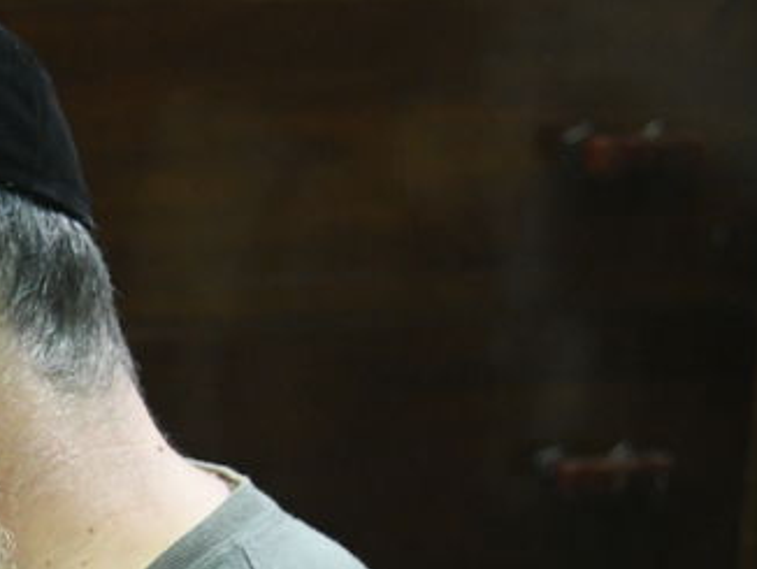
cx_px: -492
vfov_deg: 7.5
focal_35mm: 198
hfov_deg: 9.6
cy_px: 519
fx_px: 4333
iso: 5000
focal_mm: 48
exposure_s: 1/125
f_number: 4
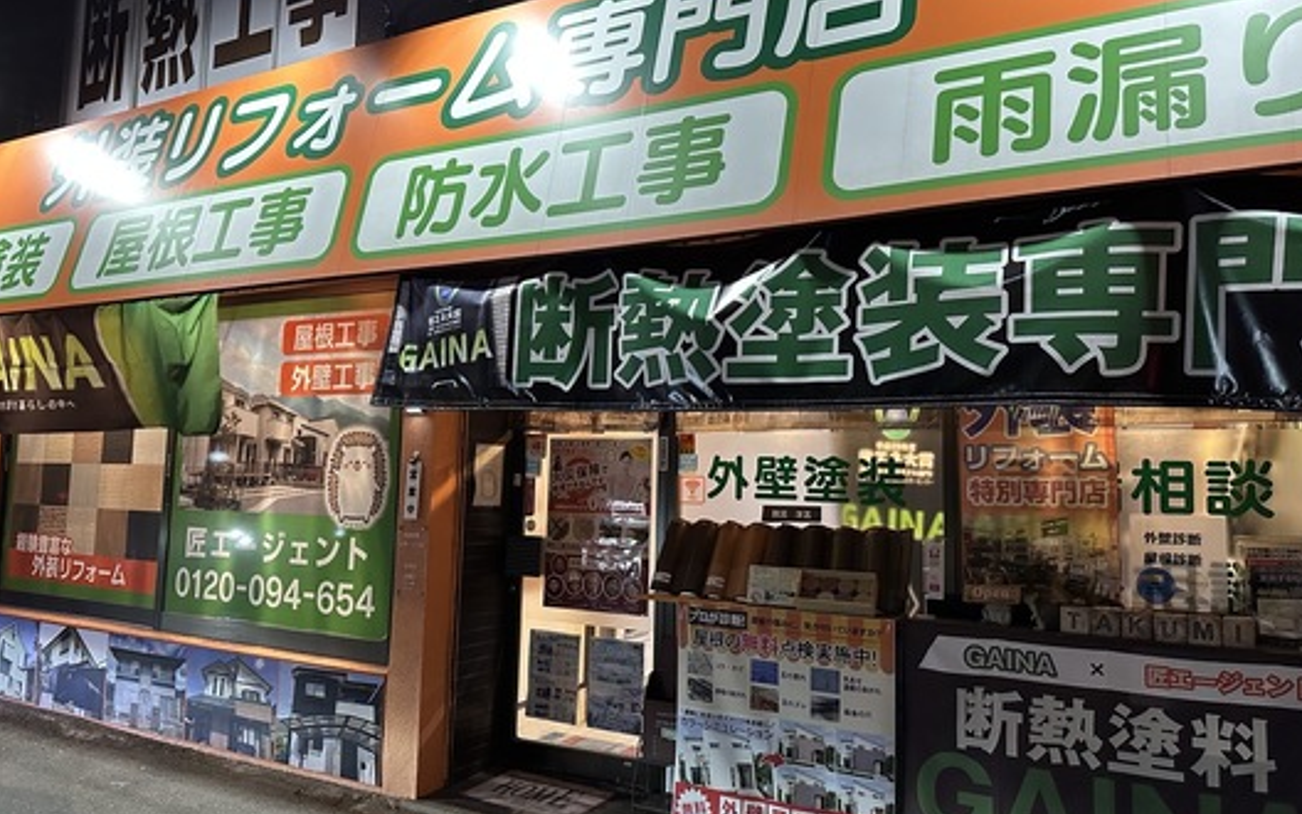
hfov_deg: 70.4
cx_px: 661
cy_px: 418
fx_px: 923
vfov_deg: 47.6
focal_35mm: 26
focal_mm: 6.86
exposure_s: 1/60
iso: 640
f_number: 1.78
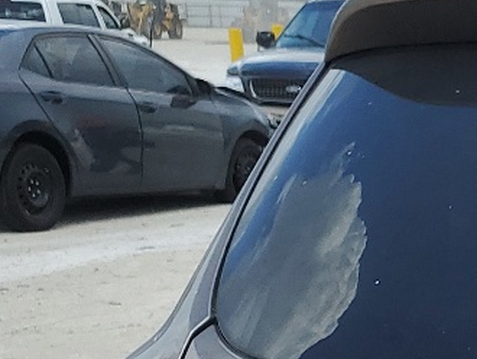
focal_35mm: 126
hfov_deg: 13.5
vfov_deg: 11.1
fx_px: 1738
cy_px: 602
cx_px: 940
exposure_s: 1/2000
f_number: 1.5
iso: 50
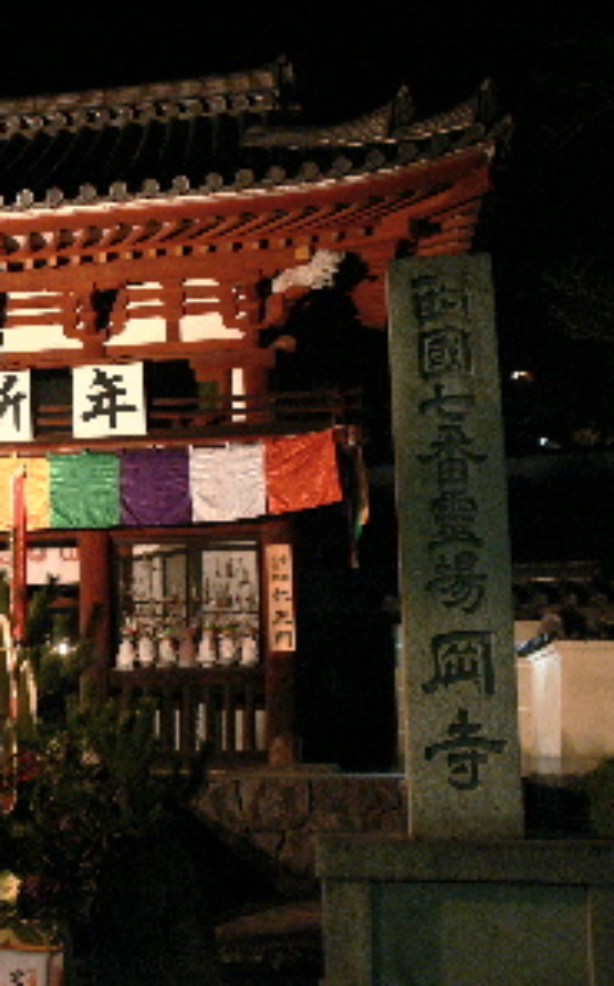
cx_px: -37
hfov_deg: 24.3
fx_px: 1342
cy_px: 491
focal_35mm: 50
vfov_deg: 40.3
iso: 200
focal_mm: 7.4
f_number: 2.8
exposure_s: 1/4
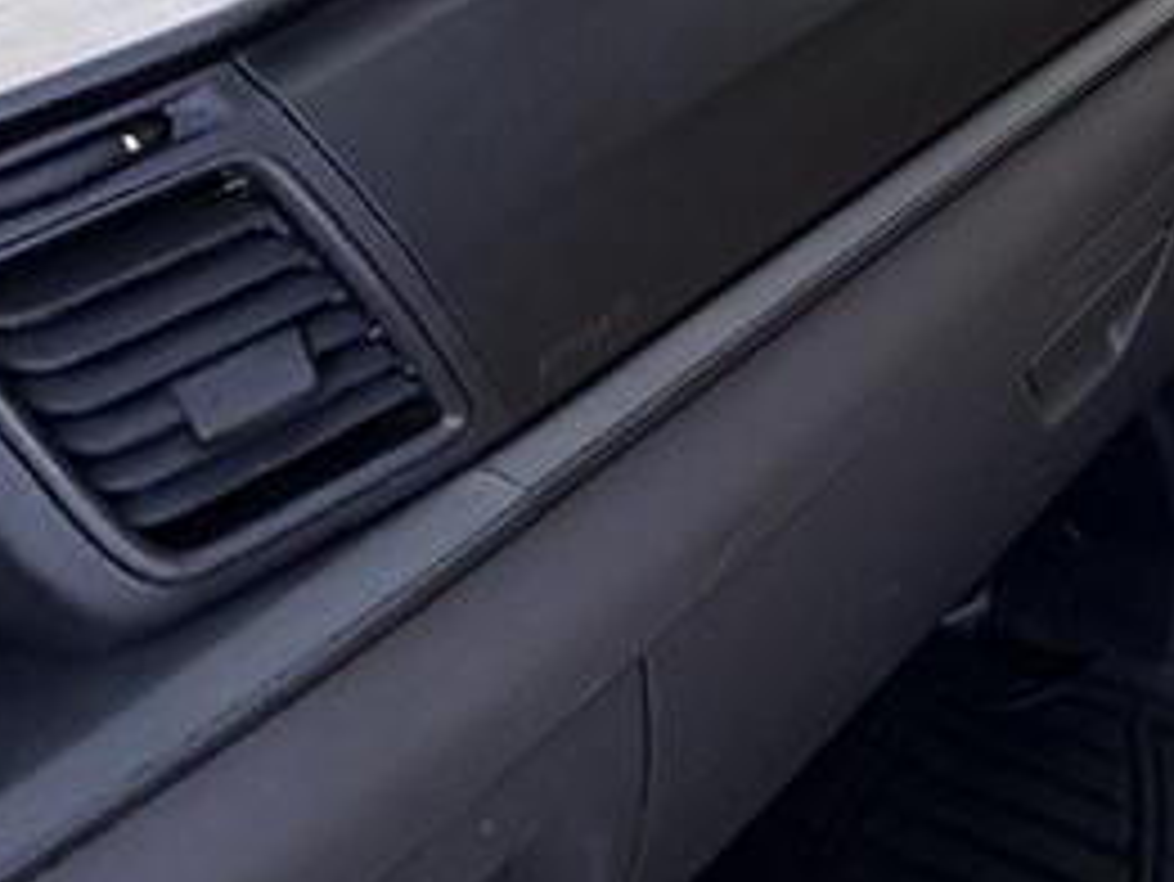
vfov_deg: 24.3
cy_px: -405
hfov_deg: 30.1
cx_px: 1583
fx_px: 1629
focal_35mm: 48
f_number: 2.2
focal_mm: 2.22
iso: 50
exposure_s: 1/99
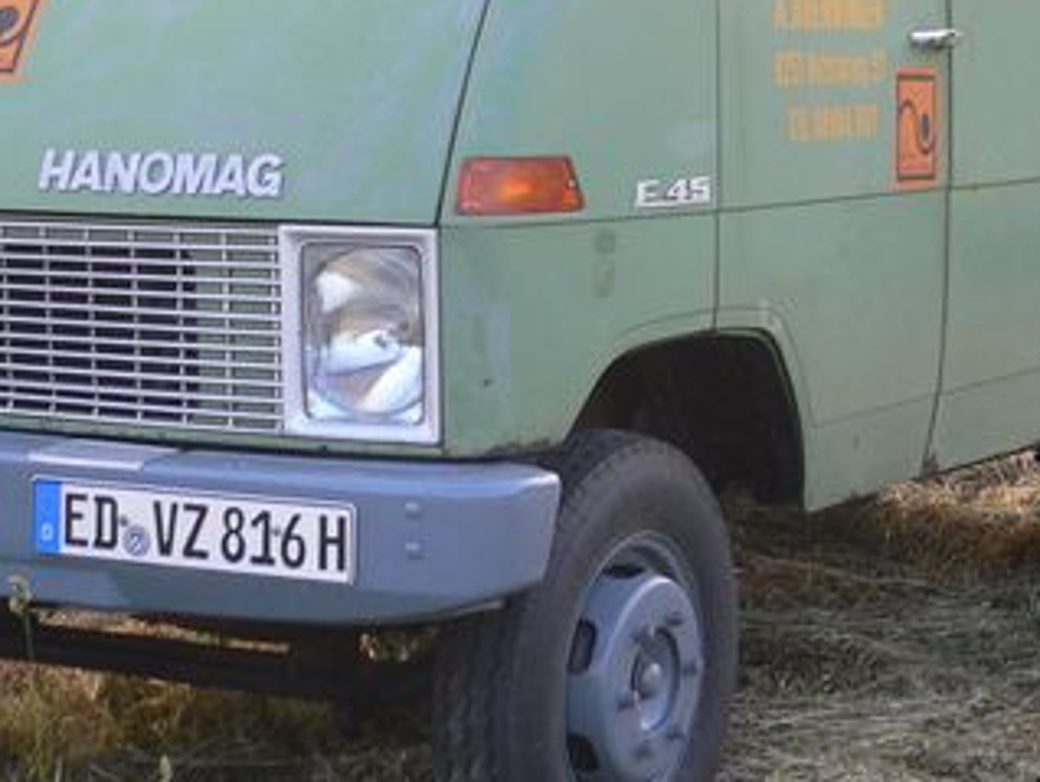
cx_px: 458
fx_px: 3097
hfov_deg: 19.1
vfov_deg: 14.3
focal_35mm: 103
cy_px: 154
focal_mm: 6.8
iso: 100
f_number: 3.1
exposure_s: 1/80
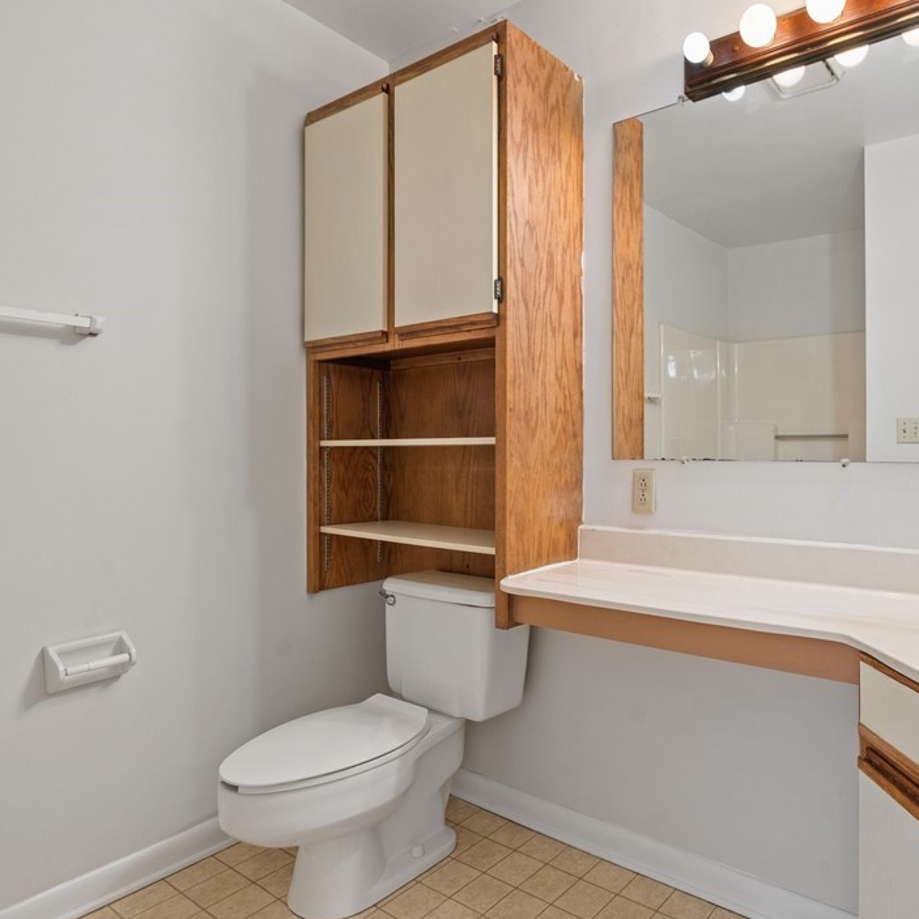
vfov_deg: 72.1
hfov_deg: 68.7
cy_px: 457
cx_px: 659
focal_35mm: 21
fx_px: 631
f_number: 8
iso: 500
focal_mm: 16
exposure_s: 1/4
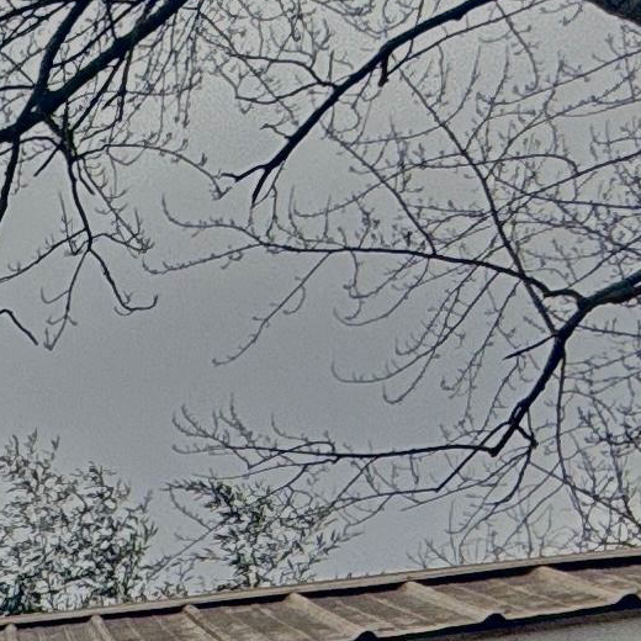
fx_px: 2011
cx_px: -1132
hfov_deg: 12.0
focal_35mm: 96
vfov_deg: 14.7
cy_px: 1304
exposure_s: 1/260
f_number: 2.2
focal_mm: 2.22
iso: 50
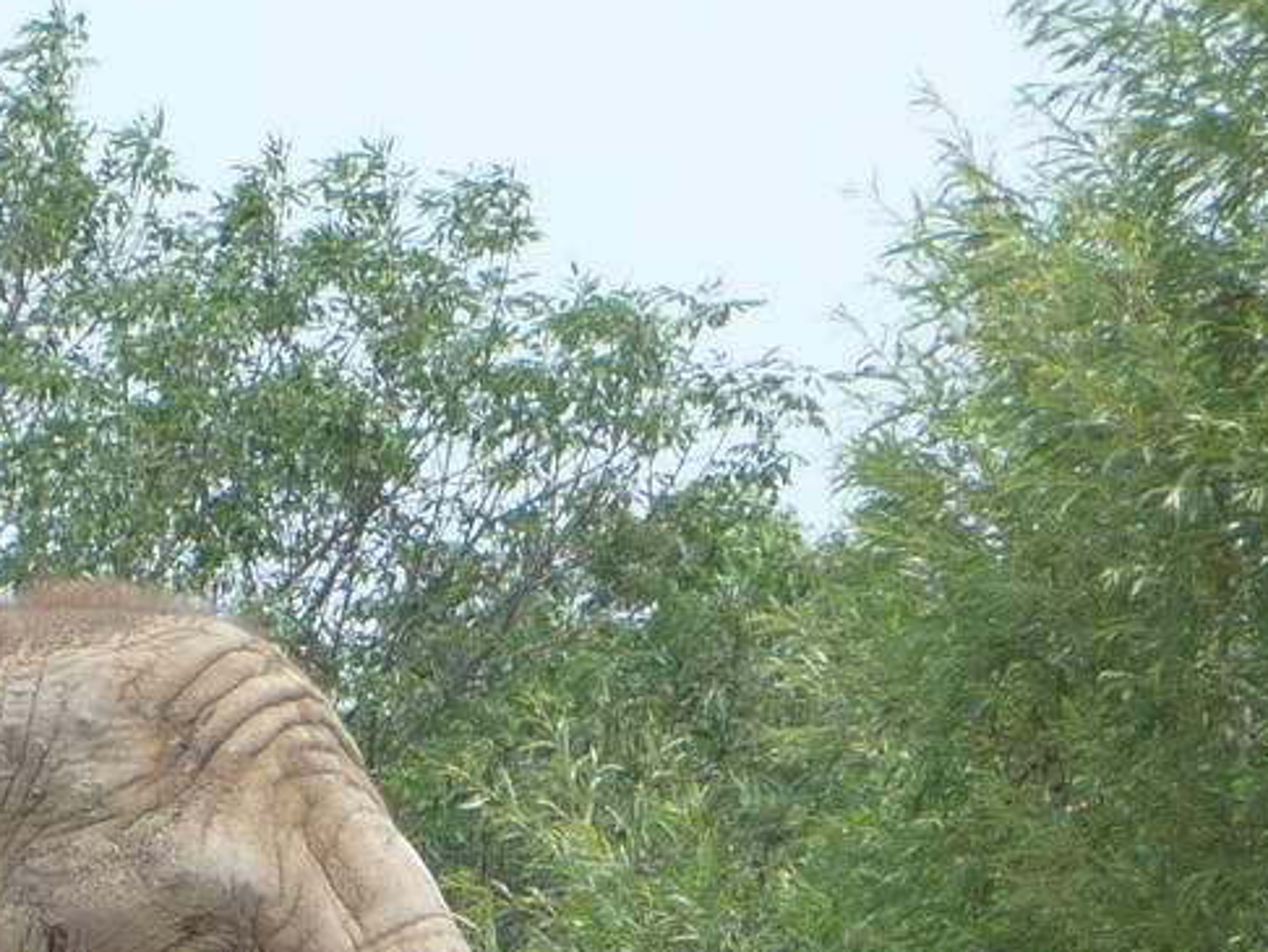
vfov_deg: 2.9
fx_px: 19057
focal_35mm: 520
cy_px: 1179
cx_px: -660
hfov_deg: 3.8
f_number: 4.8
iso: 100
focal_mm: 27.1
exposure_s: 1/400
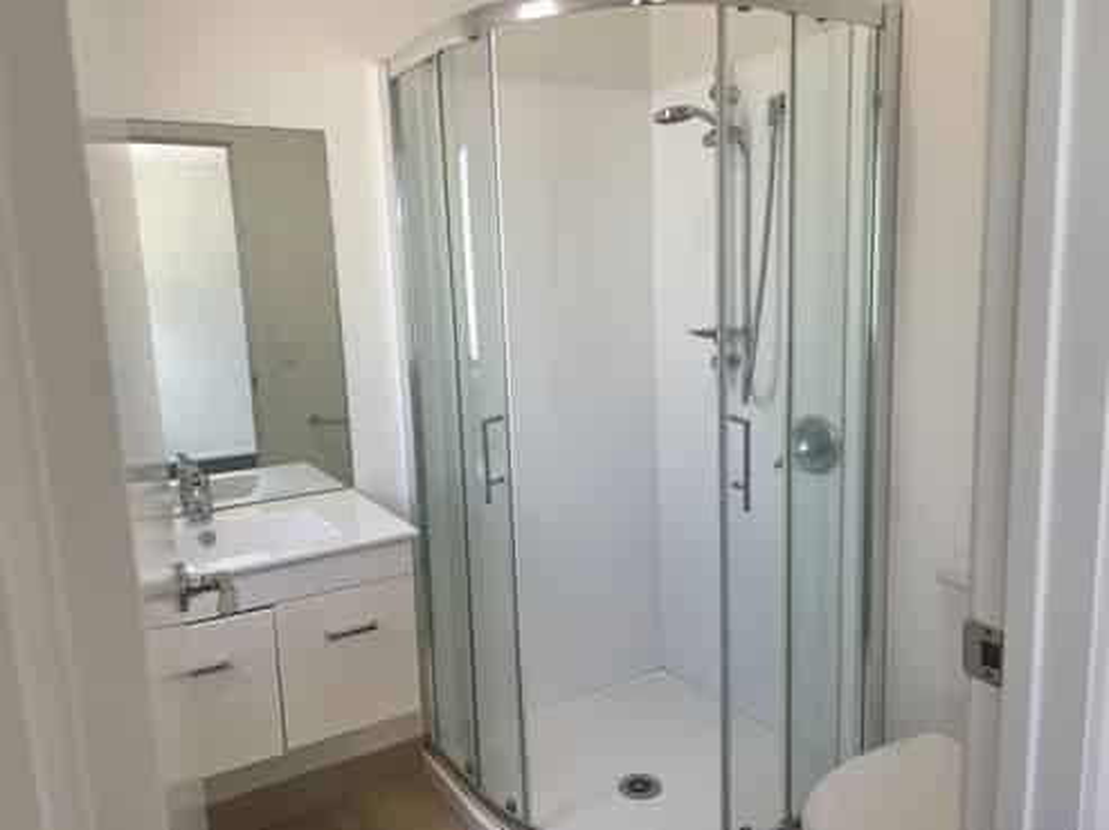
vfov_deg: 53.0
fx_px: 832
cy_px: 415
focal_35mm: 26
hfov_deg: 67.3
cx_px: 554
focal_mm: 5.7
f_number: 1.5
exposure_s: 1/397
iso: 50
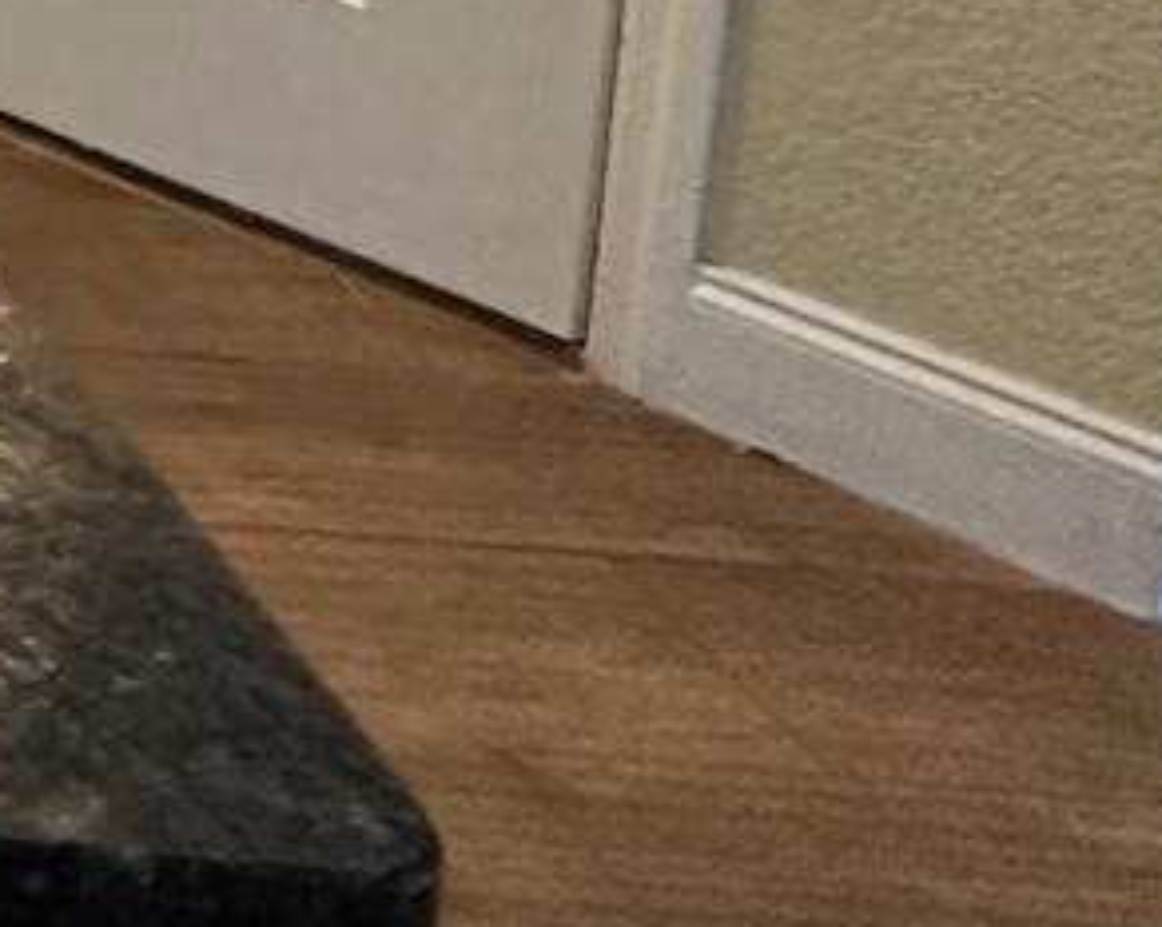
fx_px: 2577
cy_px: -1038
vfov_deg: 15.4
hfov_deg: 14.5
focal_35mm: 75
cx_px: -1707
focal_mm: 2.22
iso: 320
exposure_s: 1/60
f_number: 2.2
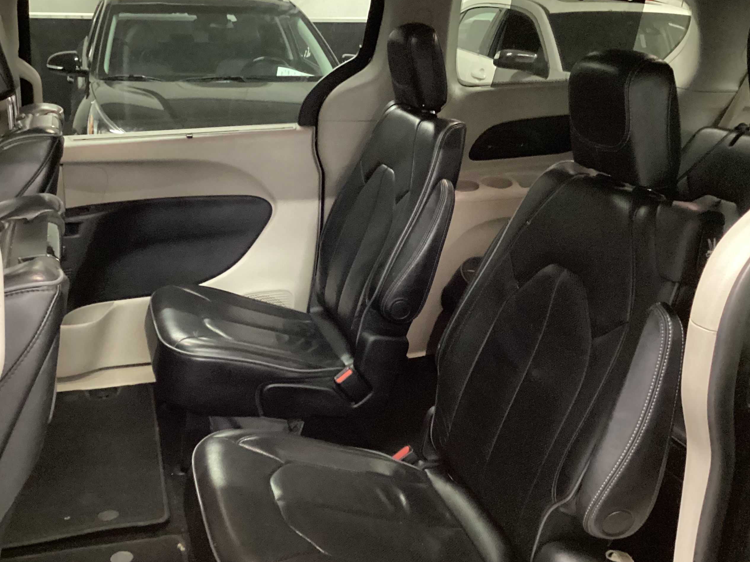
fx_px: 867
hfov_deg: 46.5
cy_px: 297
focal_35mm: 40
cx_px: 289
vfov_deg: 35.9
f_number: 2.4
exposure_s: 1/17
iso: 640
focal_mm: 3.3
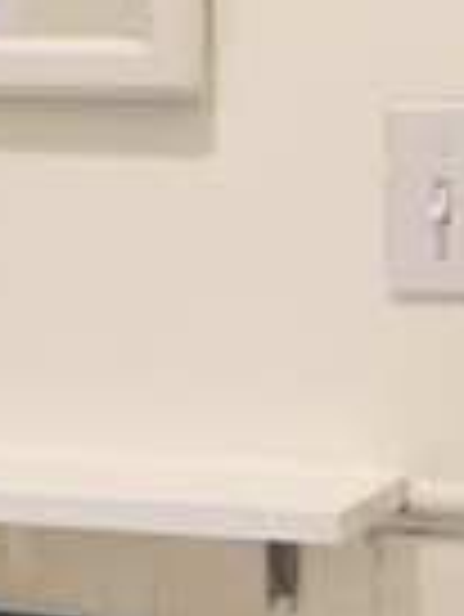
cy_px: 764
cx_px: -63
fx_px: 2891
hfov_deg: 9.1
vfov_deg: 11.9
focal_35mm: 162
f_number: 2.2
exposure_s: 1/30
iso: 64
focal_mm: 4.15
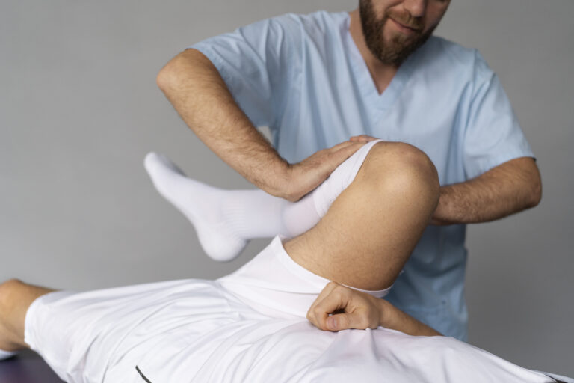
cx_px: 287
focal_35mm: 55
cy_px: 192
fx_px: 877
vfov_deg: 24.6
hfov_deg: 36.2
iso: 400
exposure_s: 1/160
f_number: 2.5
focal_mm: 55
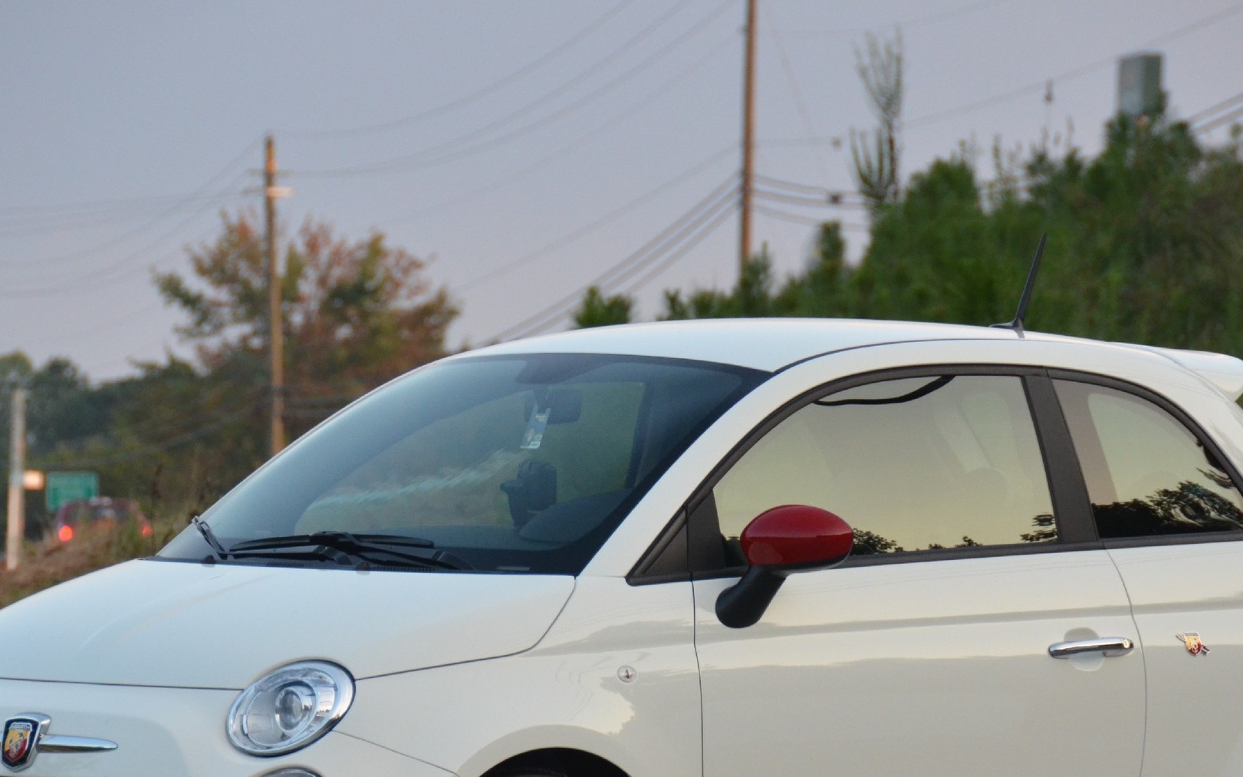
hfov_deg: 6.0
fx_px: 11958
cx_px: 632
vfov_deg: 3.7
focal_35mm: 353
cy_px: 615
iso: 1400
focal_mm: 150
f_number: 5.6
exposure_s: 1/500
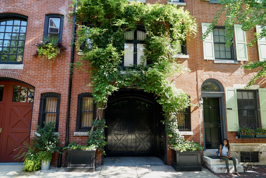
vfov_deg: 53.2
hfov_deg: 73.7
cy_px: 89
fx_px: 177
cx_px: 133
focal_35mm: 24
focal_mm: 24
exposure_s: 1/160
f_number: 4
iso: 250
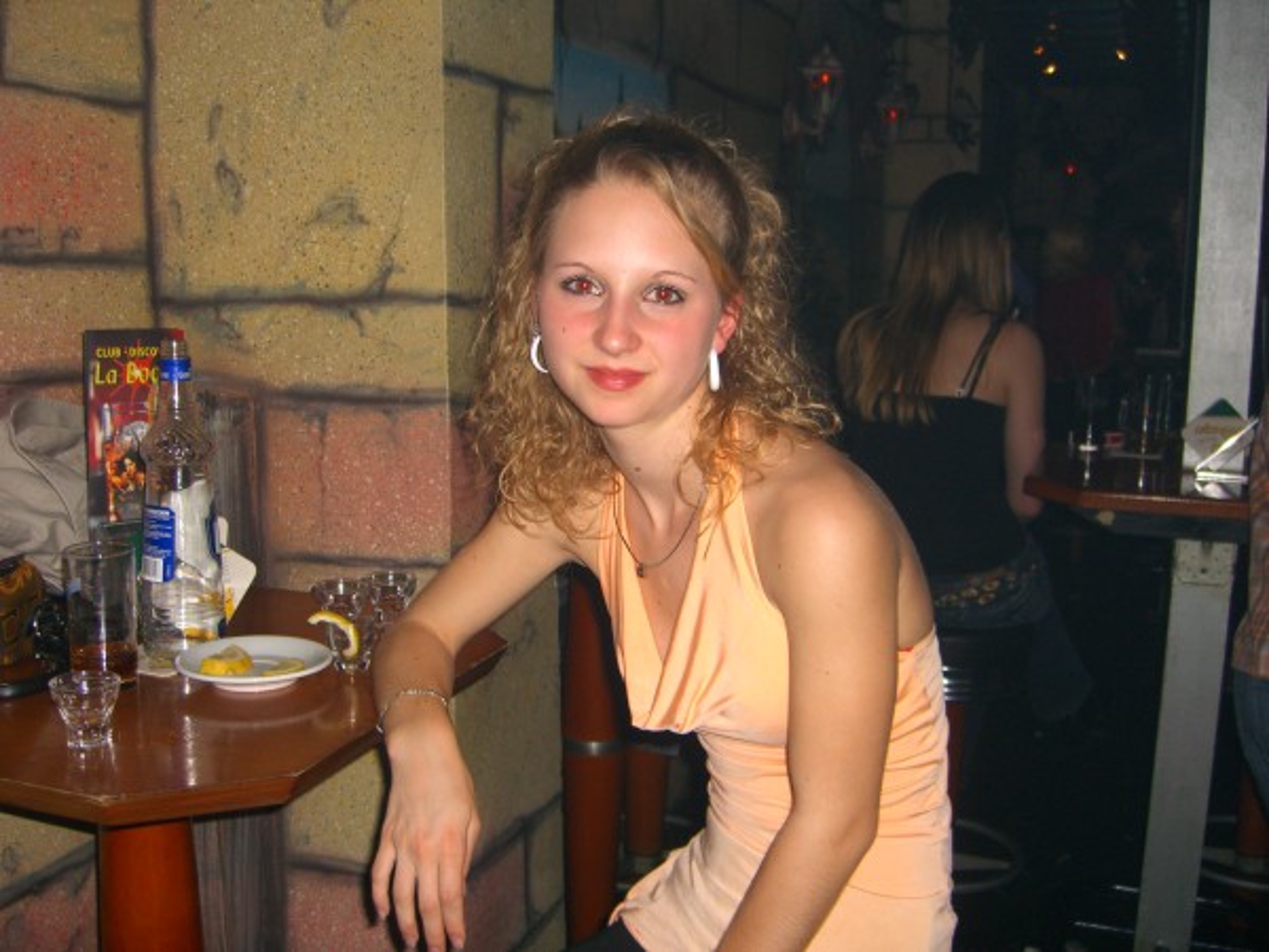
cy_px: 476
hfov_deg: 49.0
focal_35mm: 38
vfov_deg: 37.7
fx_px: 1393
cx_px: 634
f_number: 2.8
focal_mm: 7.9
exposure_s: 1/60
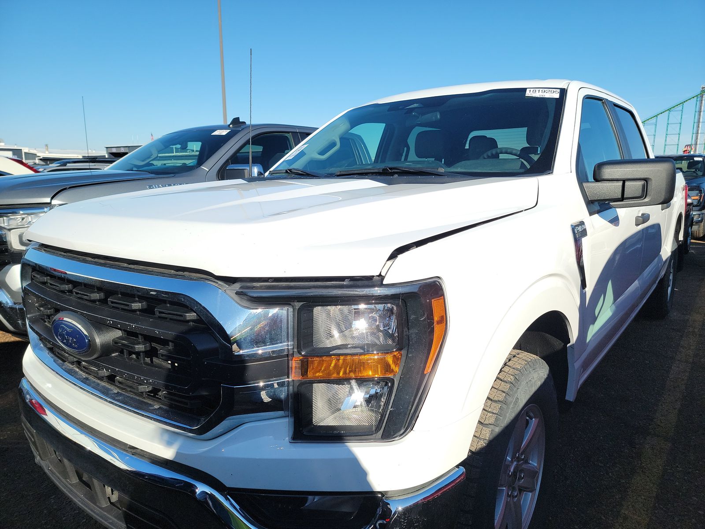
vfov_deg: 56.8
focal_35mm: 24
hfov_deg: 71.6
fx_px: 489
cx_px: 352
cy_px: 264
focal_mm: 6.7
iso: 50
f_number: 1.8
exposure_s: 1/829
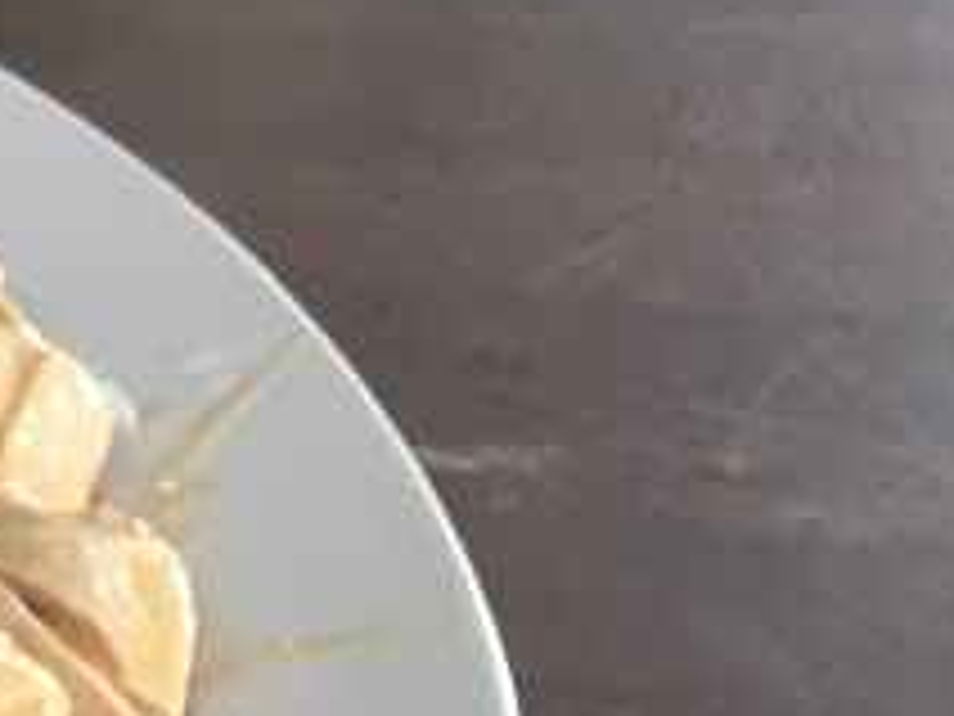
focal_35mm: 137
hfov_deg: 12.2
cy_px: 1630
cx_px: -1166
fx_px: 3776
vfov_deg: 9.7
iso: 50
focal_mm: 4.15
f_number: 2.2
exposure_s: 1/33
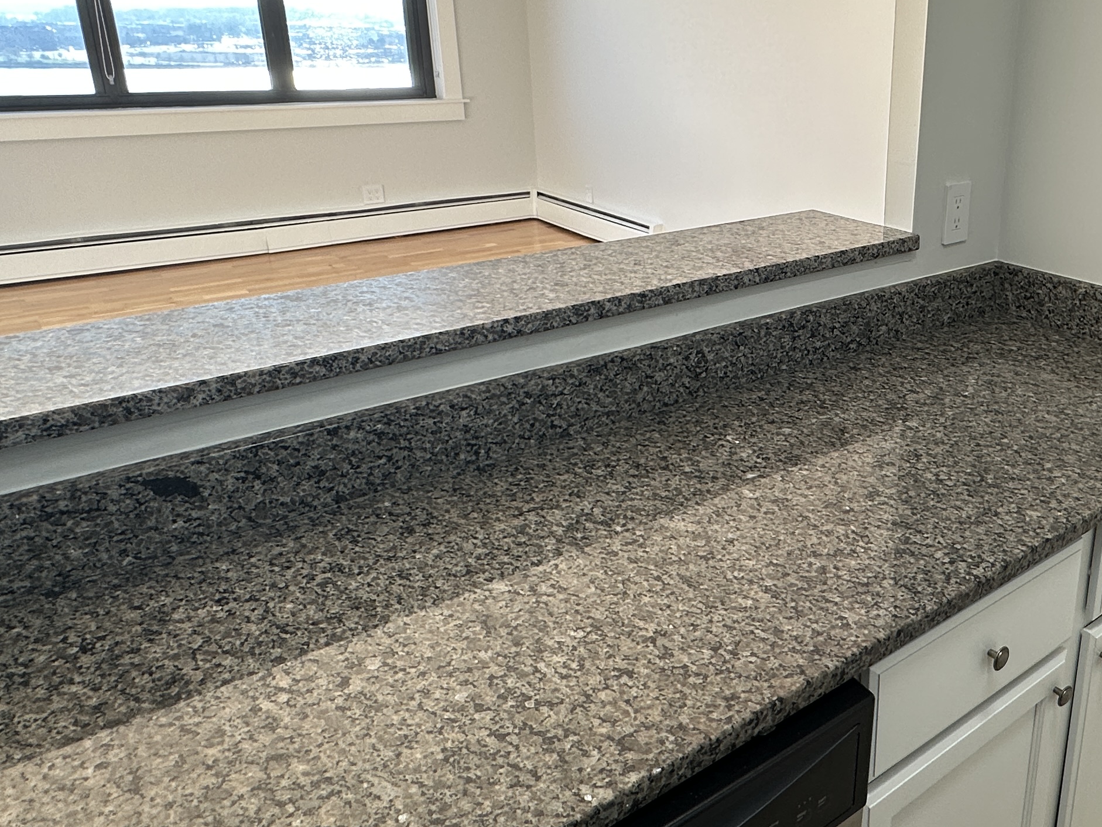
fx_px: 955
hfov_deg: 56.8
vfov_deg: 46.6
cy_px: 345
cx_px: 834
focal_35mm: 30
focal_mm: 2.22
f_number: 2.2
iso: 40
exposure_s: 1/99
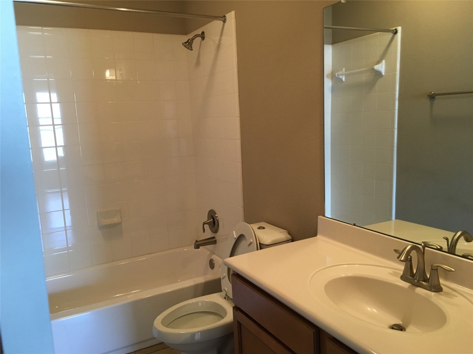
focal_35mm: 29
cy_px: 177
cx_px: 236
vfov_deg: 48.2
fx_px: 396
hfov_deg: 61.7
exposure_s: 1/30
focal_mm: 4.15
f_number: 2.2
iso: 160
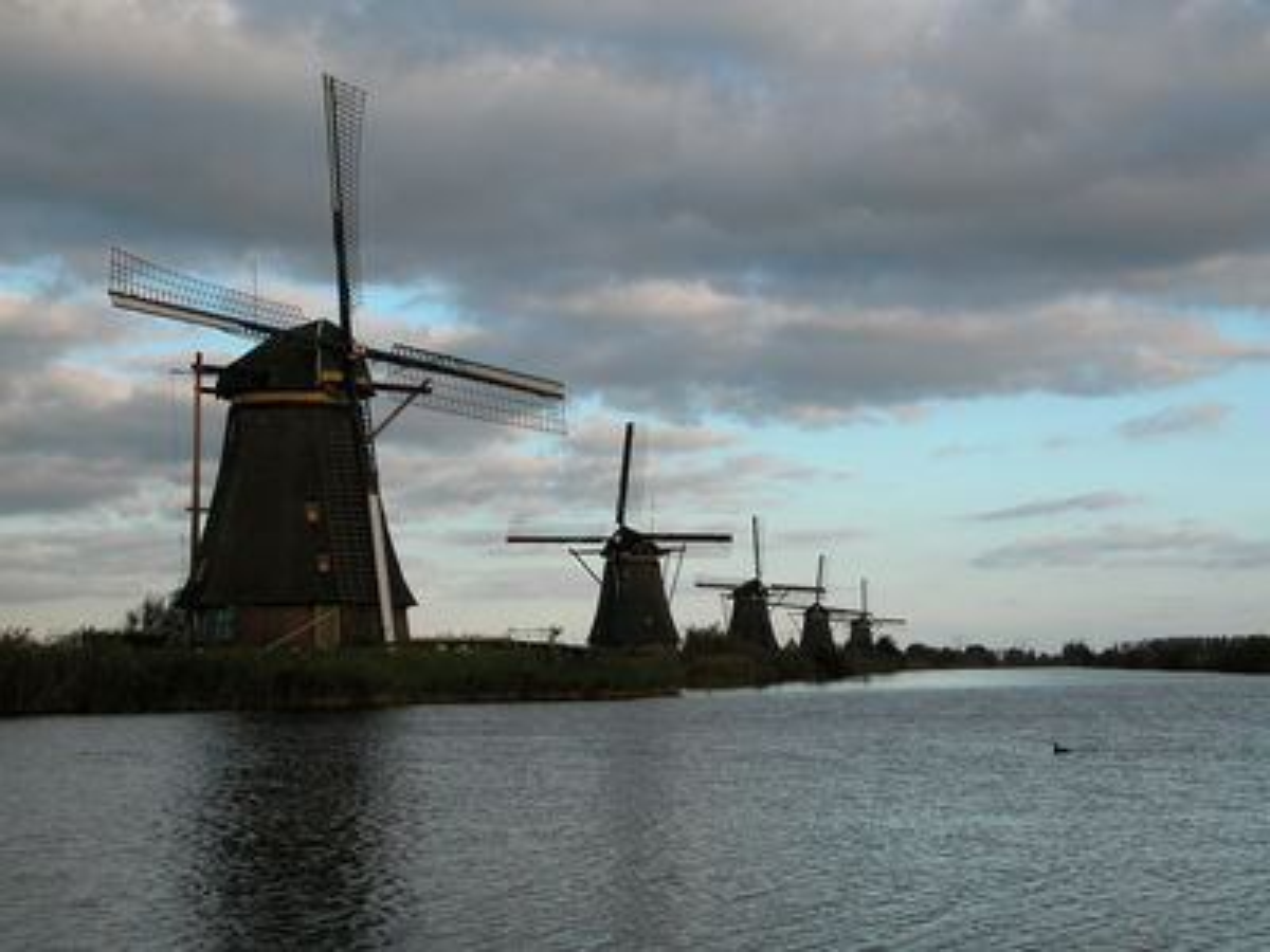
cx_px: 635
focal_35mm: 65
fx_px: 2385
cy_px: 476
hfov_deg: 29.8
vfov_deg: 22.6
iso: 100
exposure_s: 1/277
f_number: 5.2
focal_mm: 16.8
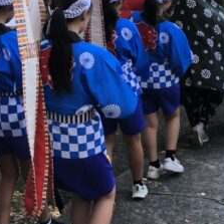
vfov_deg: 19.1
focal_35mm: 91
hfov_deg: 18.8
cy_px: 90
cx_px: 197
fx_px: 666
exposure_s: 1/120
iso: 32
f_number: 1.8
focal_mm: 3.99
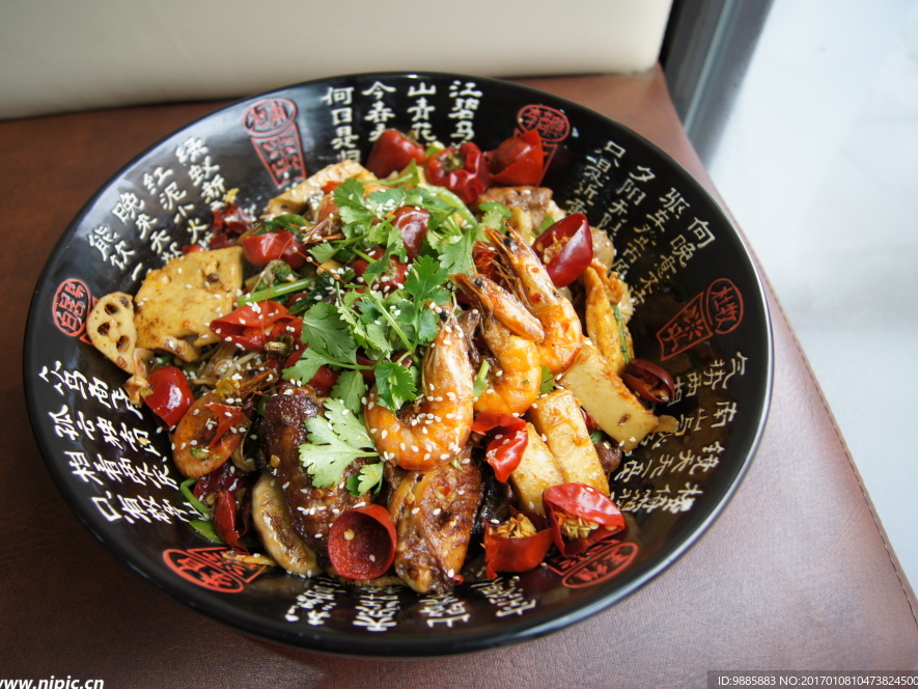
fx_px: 796
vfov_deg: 46.8
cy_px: 348
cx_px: 416
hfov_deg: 59.8
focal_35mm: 30
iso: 200
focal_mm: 18
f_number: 4
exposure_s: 1/30
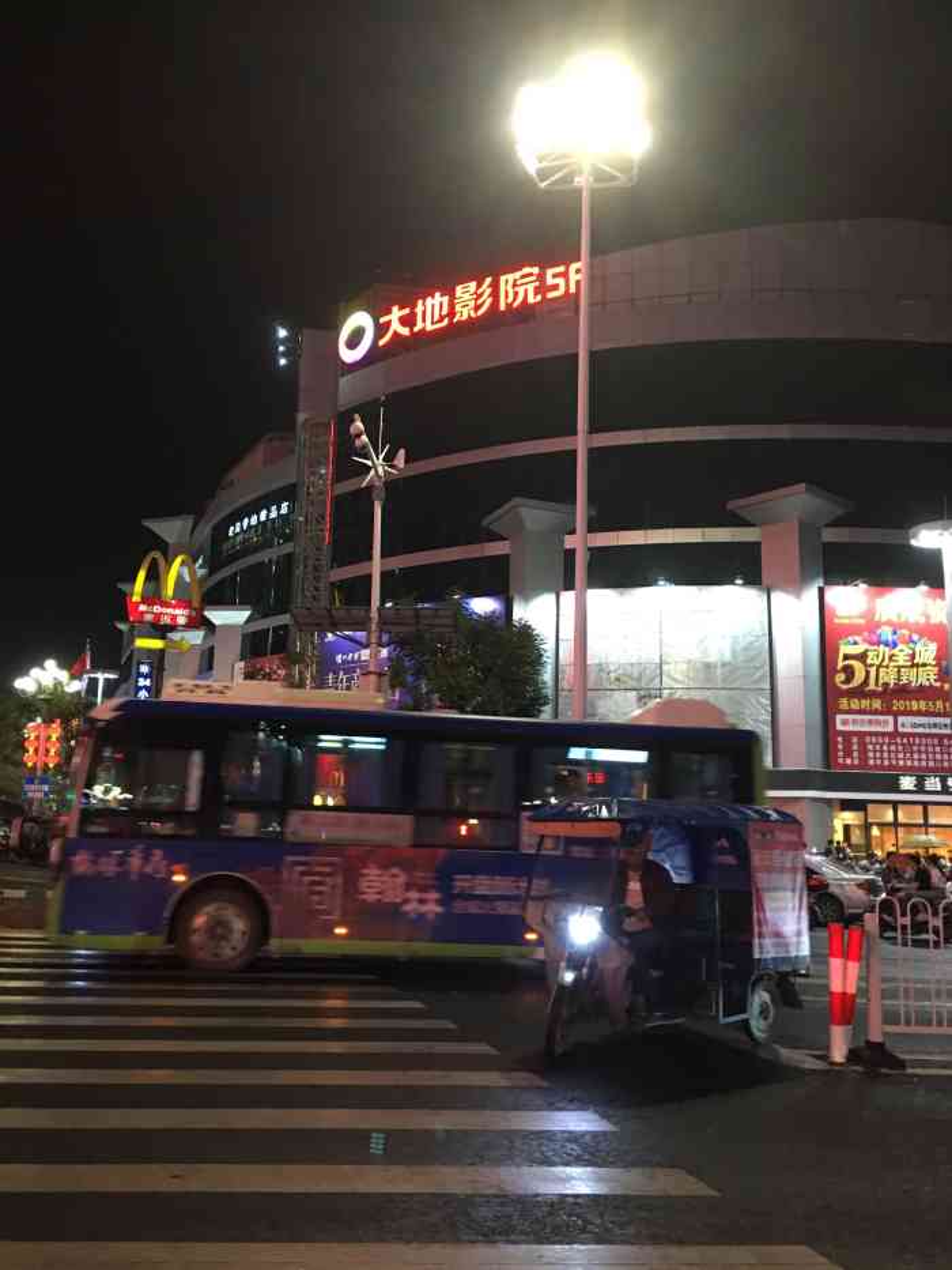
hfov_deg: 48.2
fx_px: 1063
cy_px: 635
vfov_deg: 61.7
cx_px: 476
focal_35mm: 29
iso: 80
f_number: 2.2
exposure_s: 1/10
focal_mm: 4.15
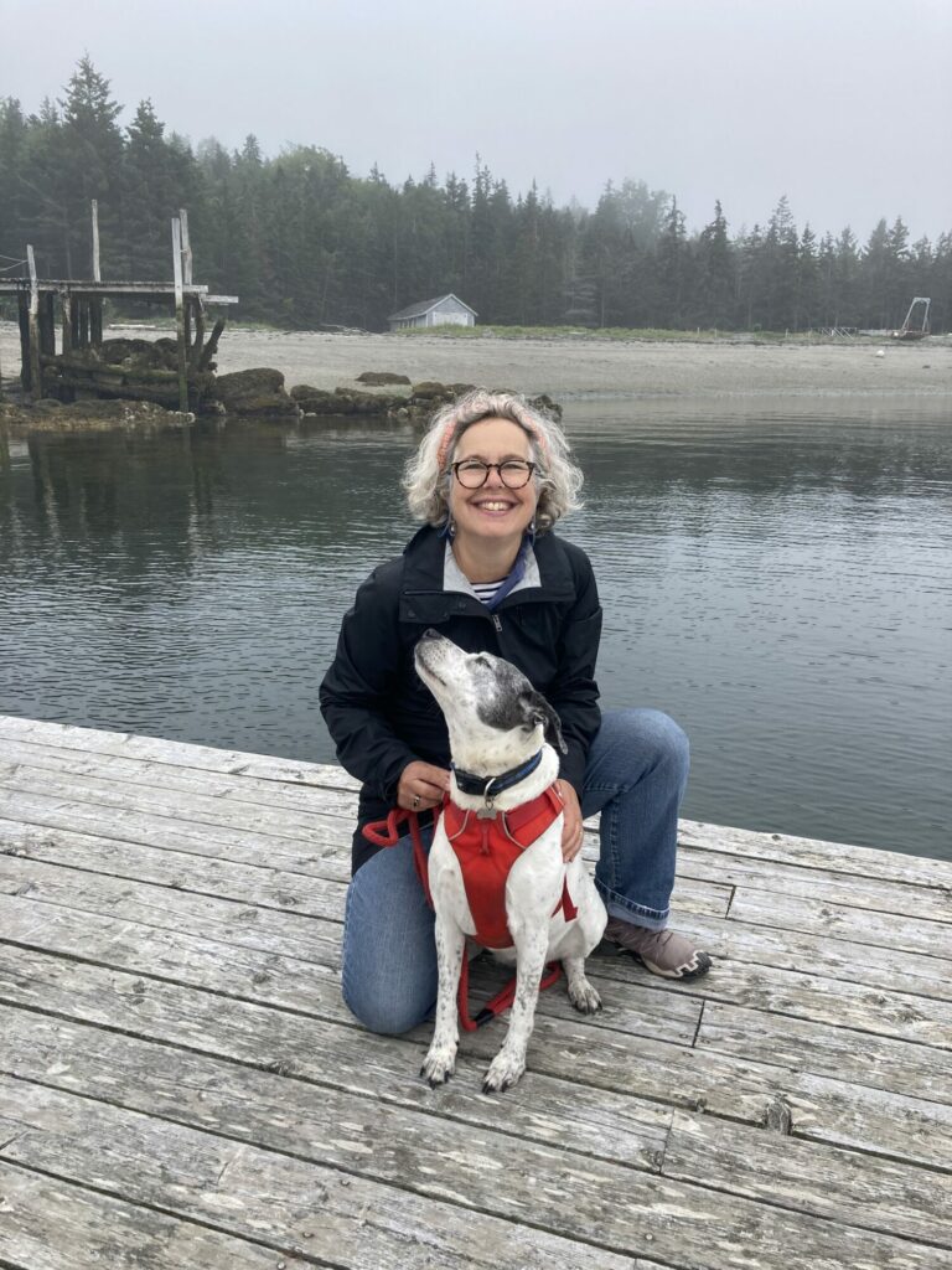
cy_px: 635
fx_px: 1027
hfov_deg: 49.7
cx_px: 476
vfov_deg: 63.4
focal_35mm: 28
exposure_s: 1/1012
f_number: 1.8
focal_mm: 3.99
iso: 20
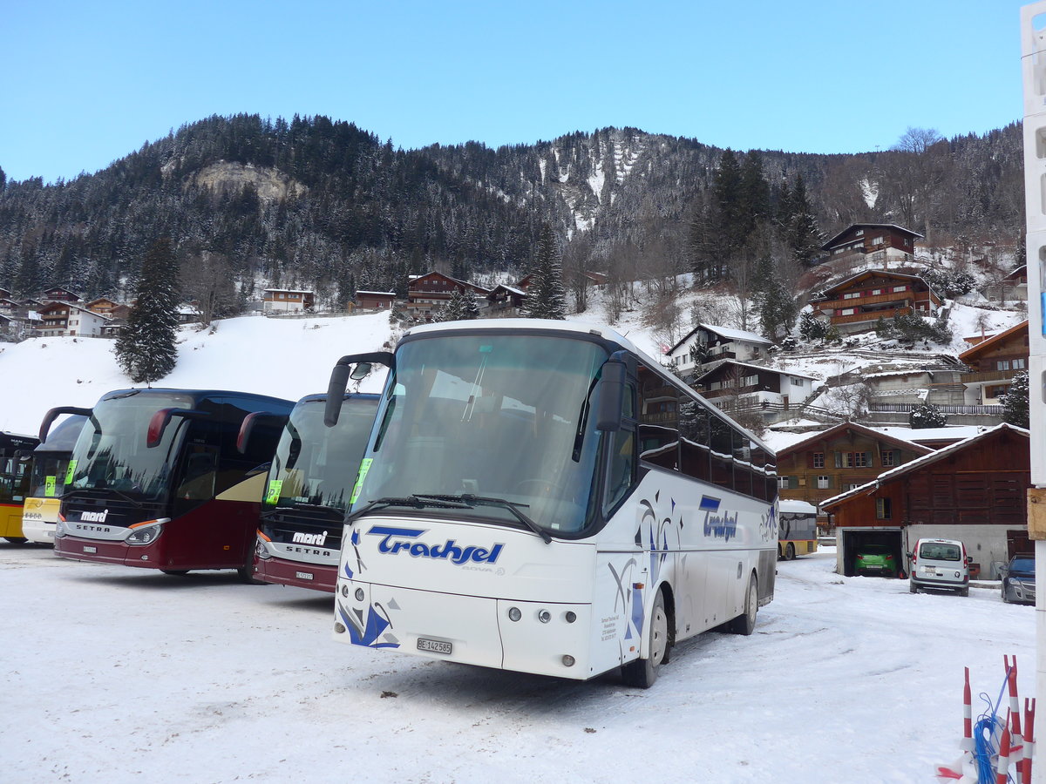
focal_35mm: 29
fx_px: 876
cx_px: 523
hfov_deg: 61.7
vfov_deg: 48.2
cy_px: 392
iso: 80
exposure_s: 1/320
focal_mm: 6
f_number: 2.8
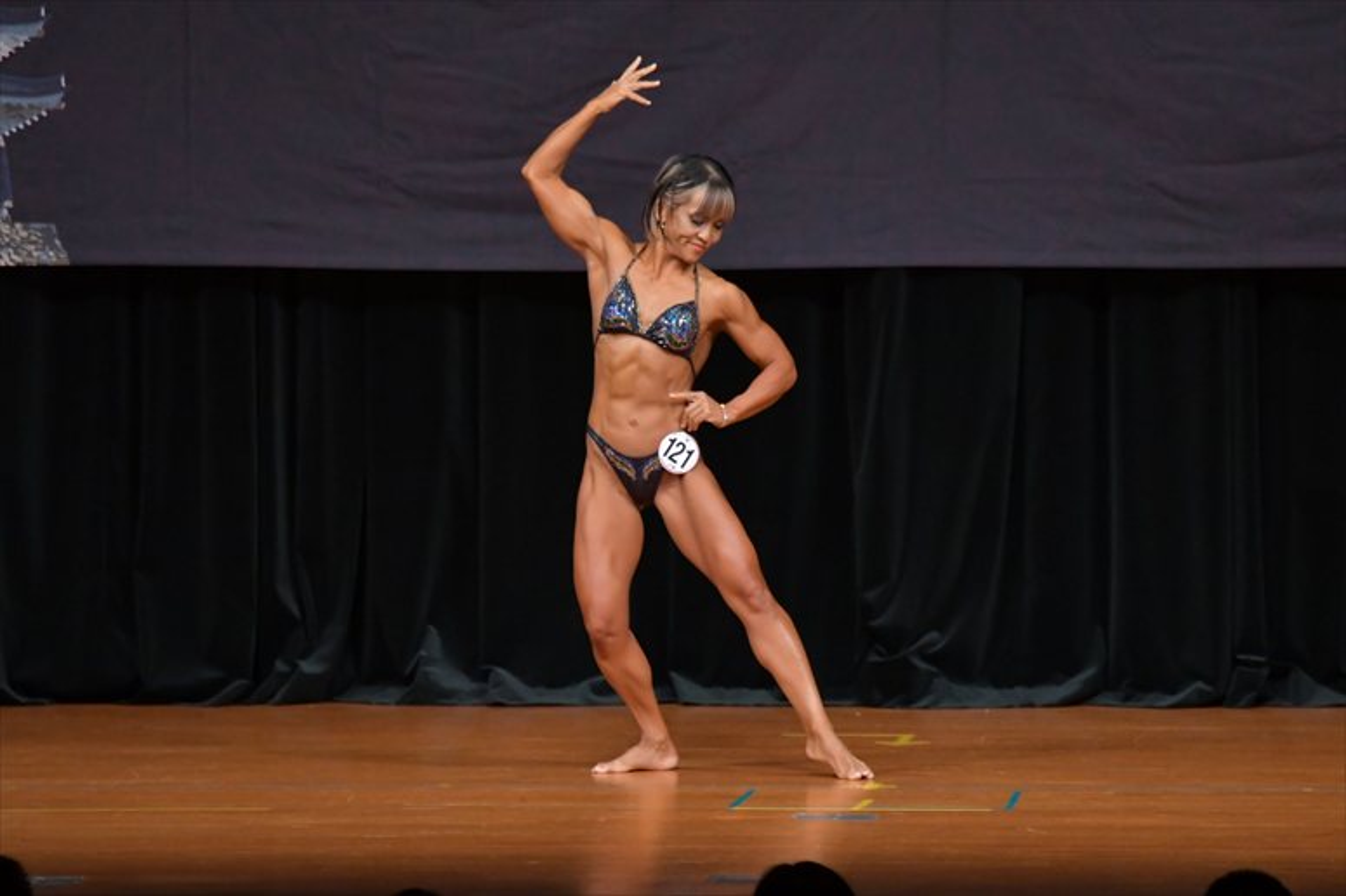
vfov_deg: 4.8
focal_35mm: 285
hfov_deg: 7.2
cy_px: 448
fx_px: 10651
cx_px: 673
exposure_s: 1/400
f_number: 5.6
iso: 4000
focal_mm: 190
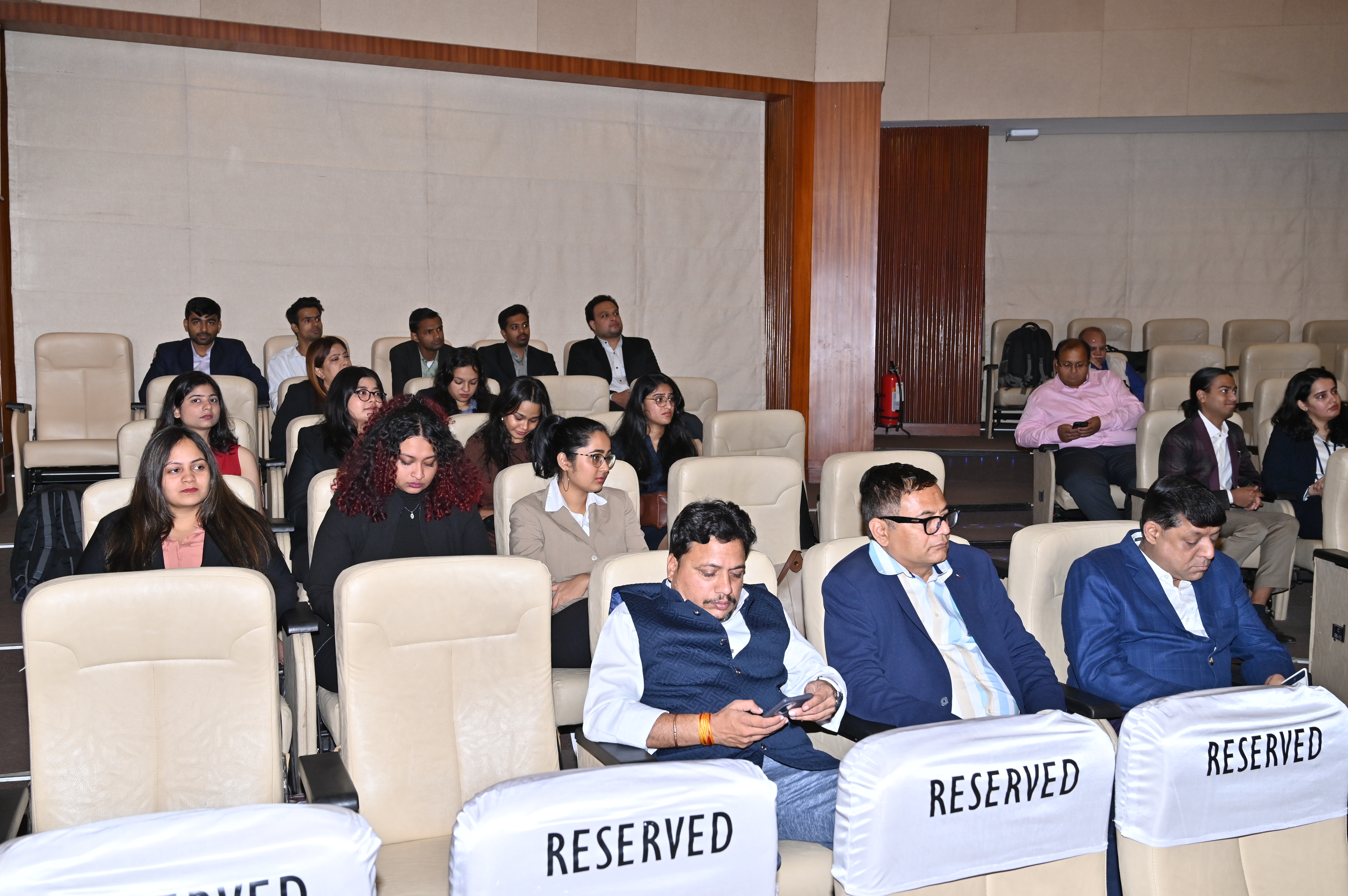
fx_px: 1197
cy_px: 448
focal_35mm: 32
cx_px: 674
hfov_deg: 58.7
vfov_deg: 41.1
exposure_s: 1/160
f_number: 5.6
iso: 400
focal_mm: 32
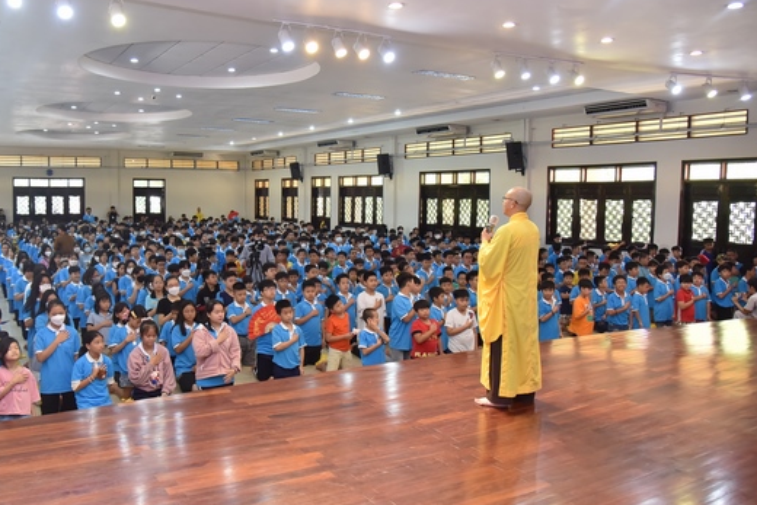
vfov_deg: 43.6
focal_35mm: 30
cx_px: 300
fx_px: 631
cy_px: 239
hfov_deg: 61.3
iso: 1600
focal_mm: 24
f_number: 4.5
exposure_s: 1/125
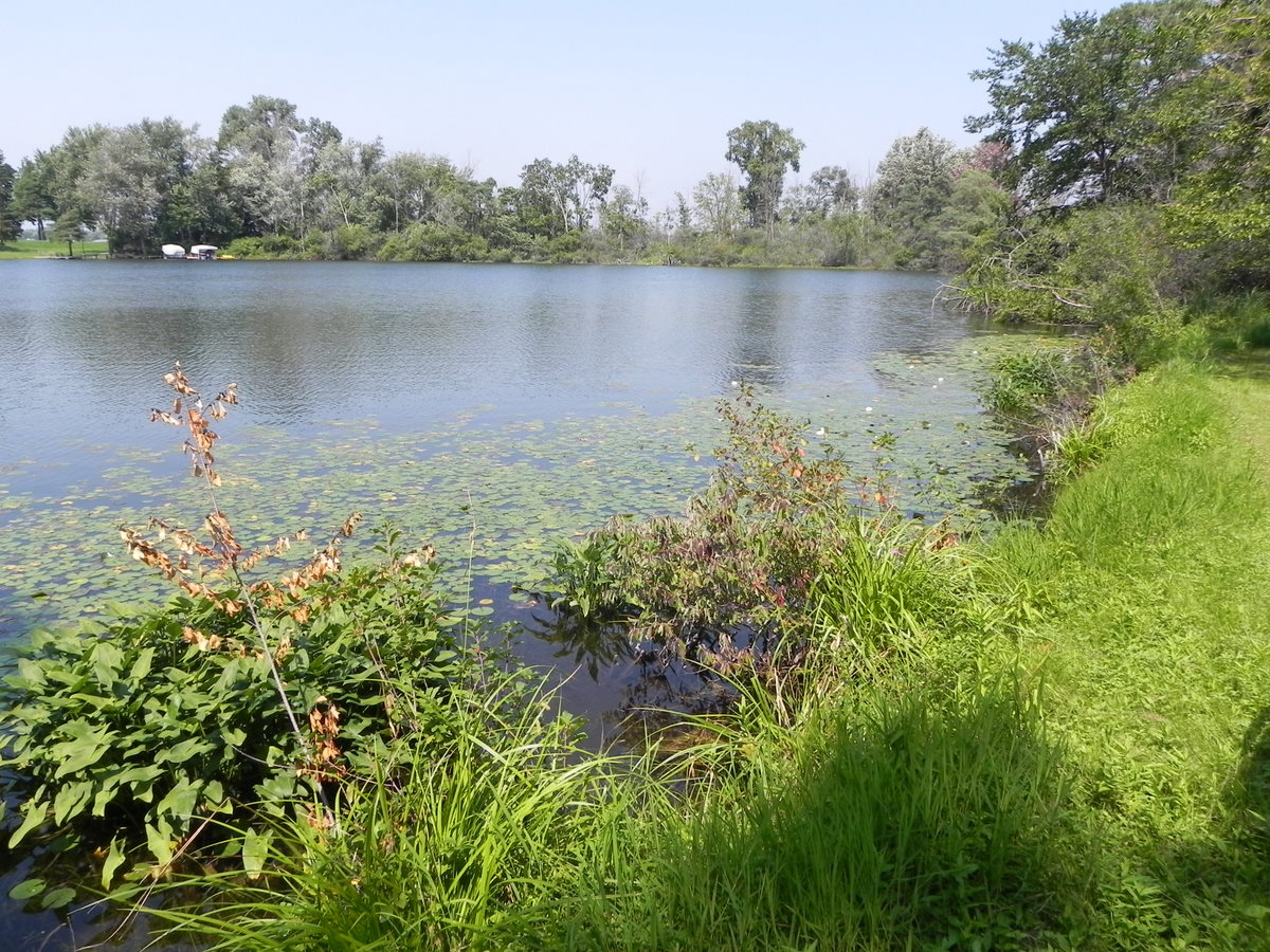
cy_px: 476
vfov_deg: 53.1
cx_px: 635
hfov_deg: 67.3
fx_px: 954
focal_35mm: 26
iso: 160
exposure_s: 1/281
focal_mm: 4.6
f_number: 6.3
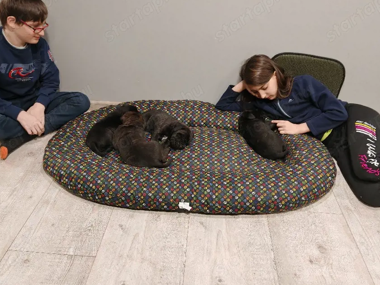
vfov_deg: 44.1
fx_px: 351
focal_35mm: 32
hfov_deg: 56.8
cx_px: 190
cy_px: 125
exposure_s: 1/33
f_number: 1.9
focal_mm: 6.67
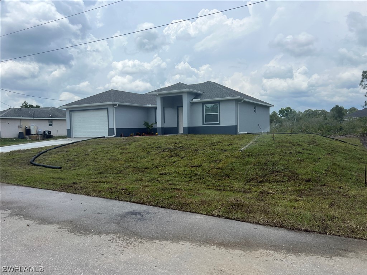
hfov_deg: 67.3
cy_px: 138
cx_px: 184
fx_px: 276
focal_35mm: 26
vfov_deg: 53.1
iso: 50
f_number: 1.5
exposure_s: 1/6579
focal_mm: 5.7
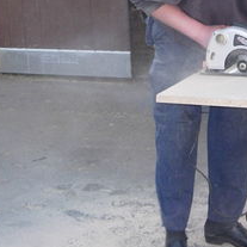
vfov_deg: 16.7
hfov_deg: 16.6
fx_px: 840
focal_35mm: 104
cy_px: 64
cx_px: 212
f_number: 2.8
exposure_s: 1/69.7
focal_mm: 7.8
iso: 79
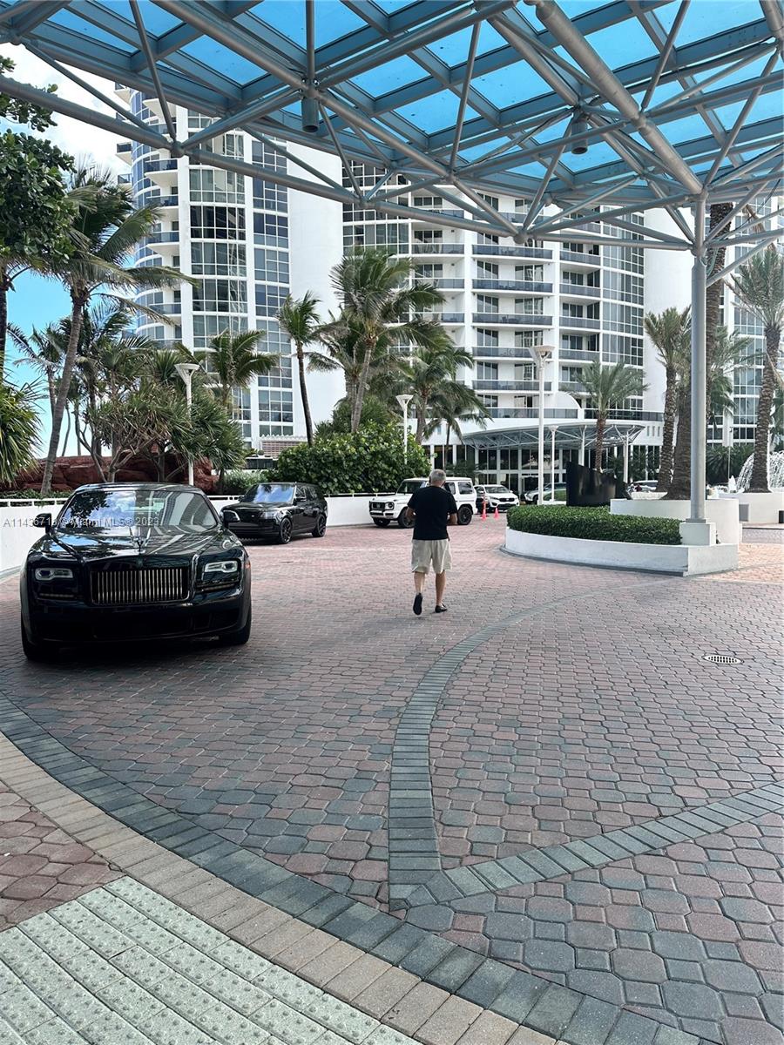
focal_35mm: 24
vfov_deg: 71.6
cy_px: 522
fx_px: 725
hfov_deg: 56.8
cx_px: 392
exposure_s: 1/894
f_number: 1.78
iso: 80
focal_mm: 6.86
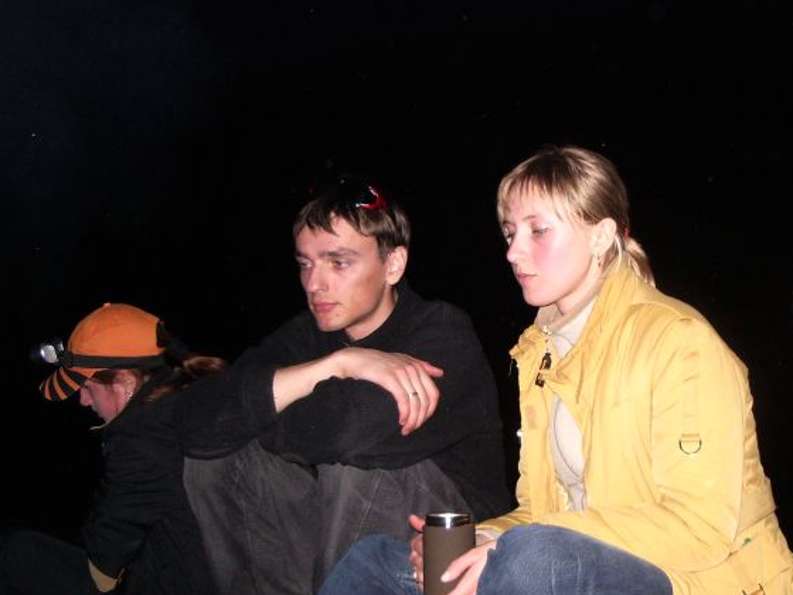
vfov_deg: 28.9
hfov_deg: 38.0
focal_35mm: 50
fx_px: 1145
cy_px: 398
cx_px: 496
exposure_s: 1/40
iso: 200
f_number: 2.6
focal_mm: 5.8
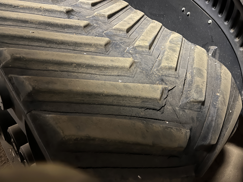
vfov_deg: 53.1
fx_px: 183
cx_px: 122
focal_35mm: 26
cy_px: 91
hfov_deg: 67.3
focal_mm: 5.1
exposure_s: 1/9
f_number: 1.6
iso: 640
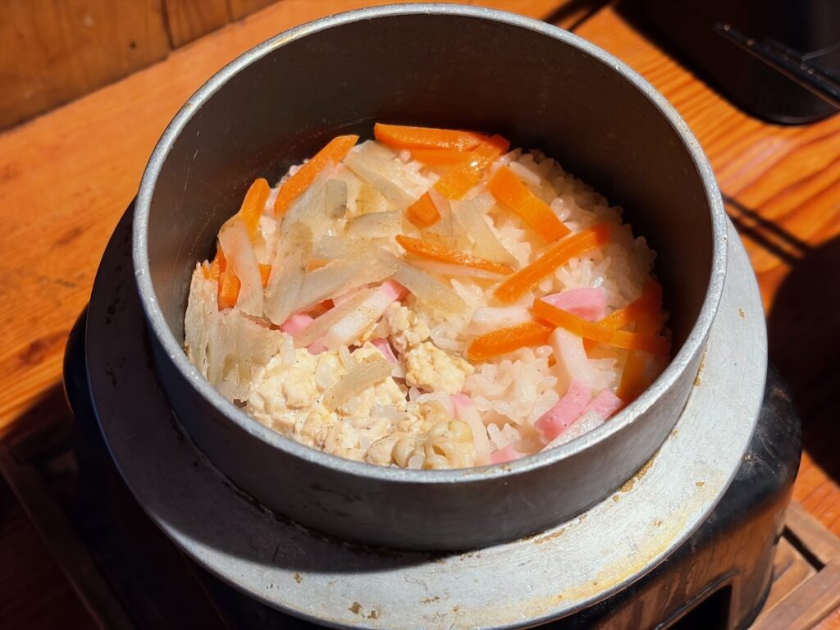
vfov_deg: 28.0
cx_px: 420
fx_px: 1262
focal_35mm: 52
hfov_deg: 36.8
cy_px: 315
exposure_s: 1/51
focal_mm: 5.96
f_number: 1.6
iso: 125
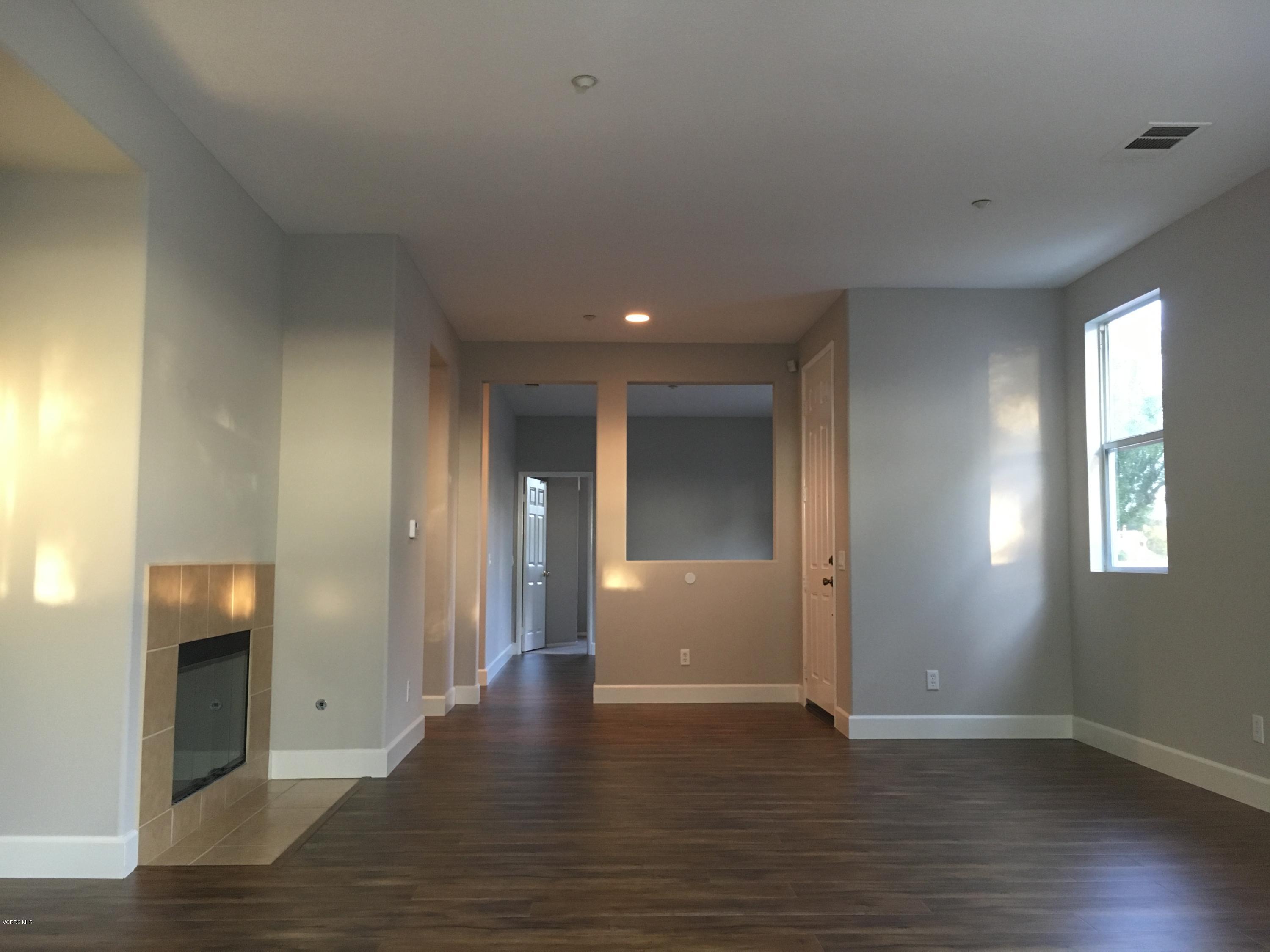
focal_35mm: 29
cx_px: 635
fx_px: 1064
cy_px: 476
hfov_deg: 61.7
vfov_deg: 48.2
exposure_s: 1/30
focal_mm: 4.15
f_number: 2.2
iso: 160
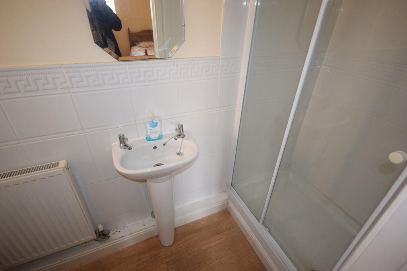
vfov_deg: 67.4
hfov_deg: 90.0
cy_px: 136
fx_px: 204
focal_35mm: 18
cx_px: 204
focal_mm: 12
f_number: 5
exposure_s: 1/100
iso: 800
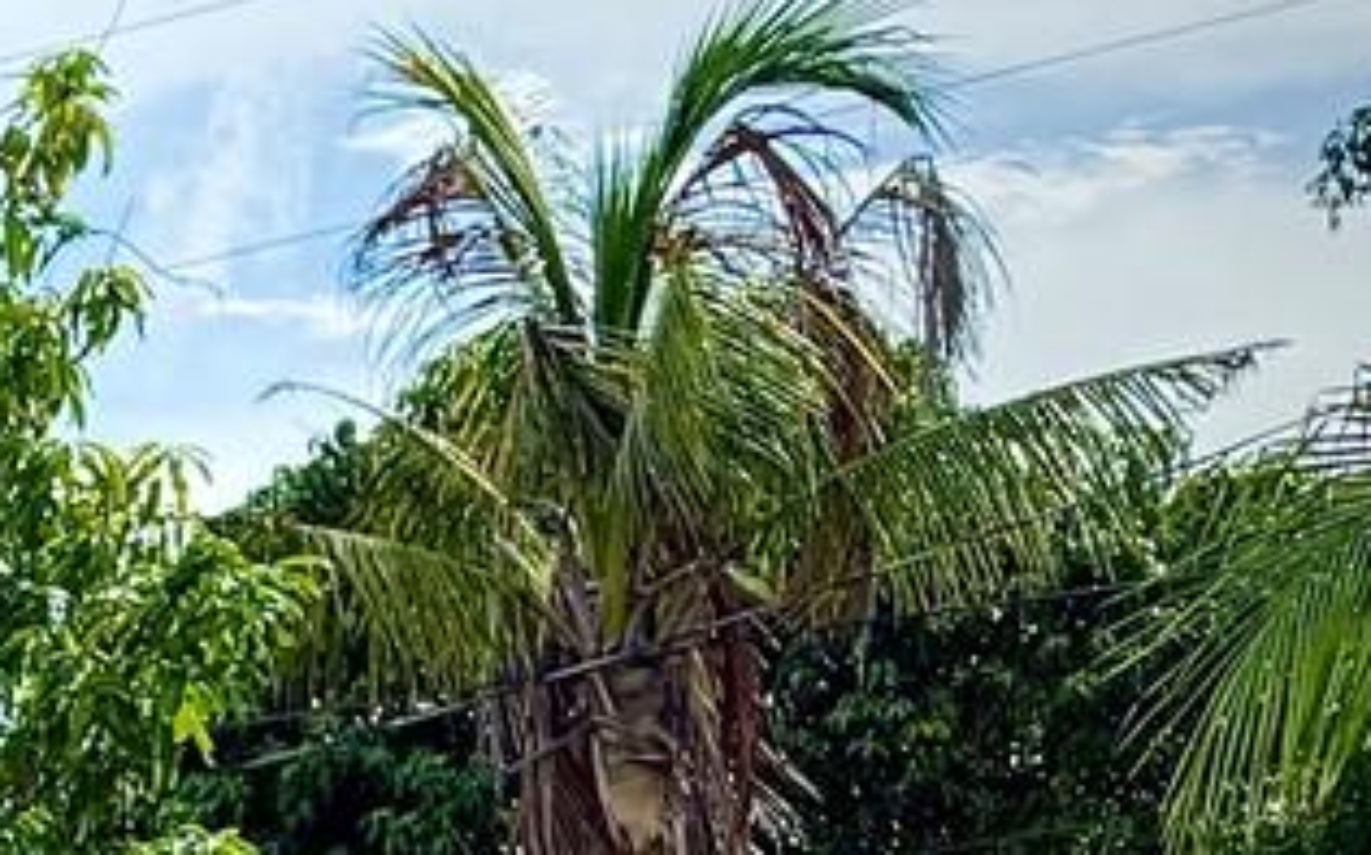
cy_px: 1966
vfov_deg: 9.2
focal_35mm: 129
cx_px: -1840
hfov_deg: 12.8
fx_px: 4817
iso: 100
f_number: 1.78
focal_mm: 6.76
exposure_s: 1/3021
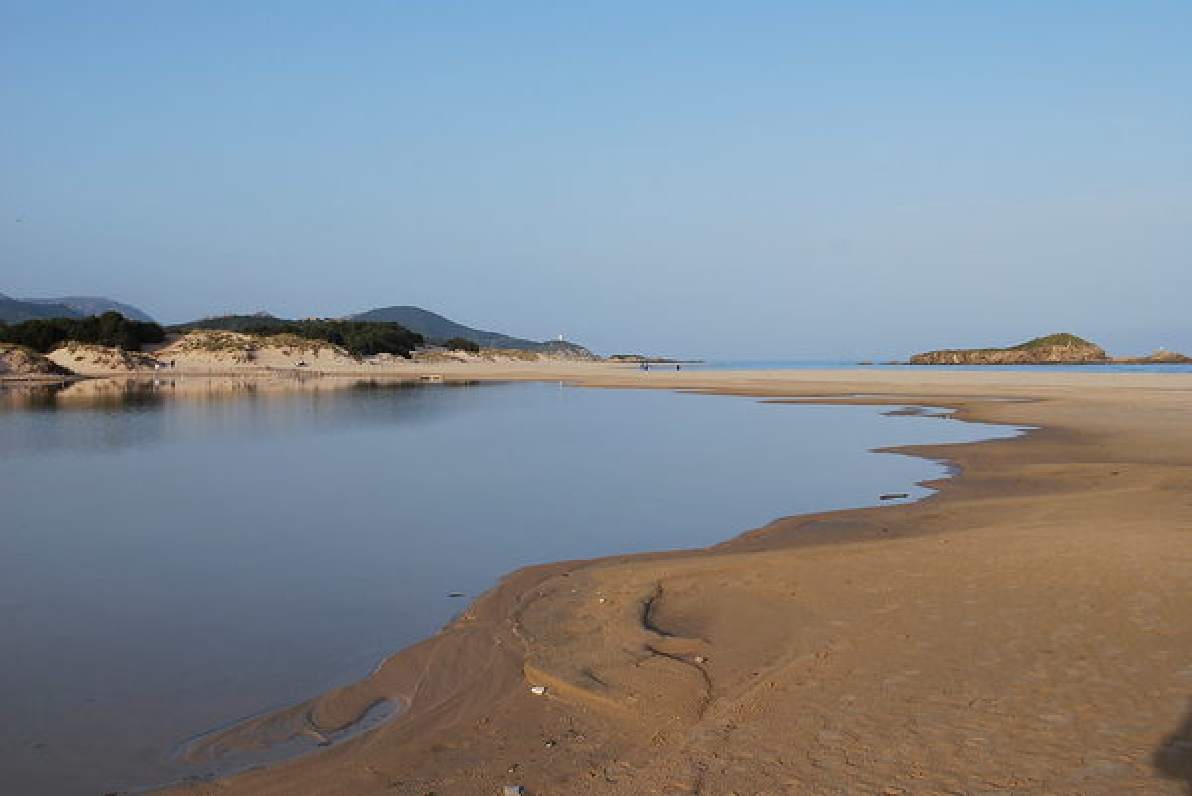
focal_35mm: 39
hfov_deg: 49.5
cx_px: 596
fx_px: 1292
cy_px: 398
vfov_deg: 34.3
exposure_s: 1/250
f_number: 8
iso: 100
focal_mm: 26
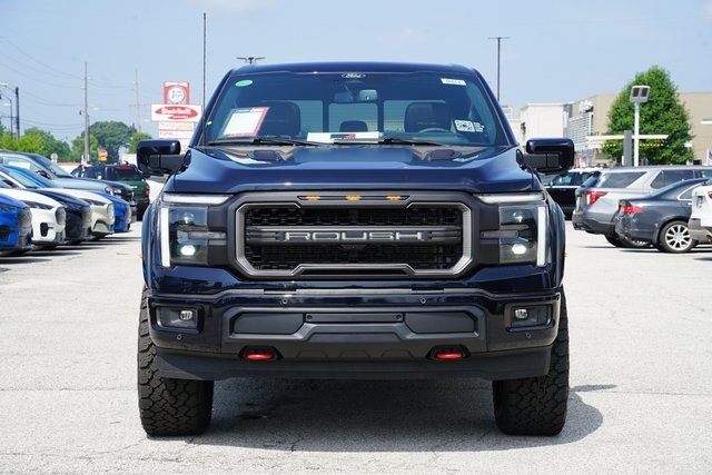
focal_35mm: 81
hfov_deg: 25.1
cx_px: 356
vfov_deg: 16.9
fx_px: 1602
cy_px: 238
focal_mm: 81
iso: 100
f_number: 10
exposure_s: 1/125
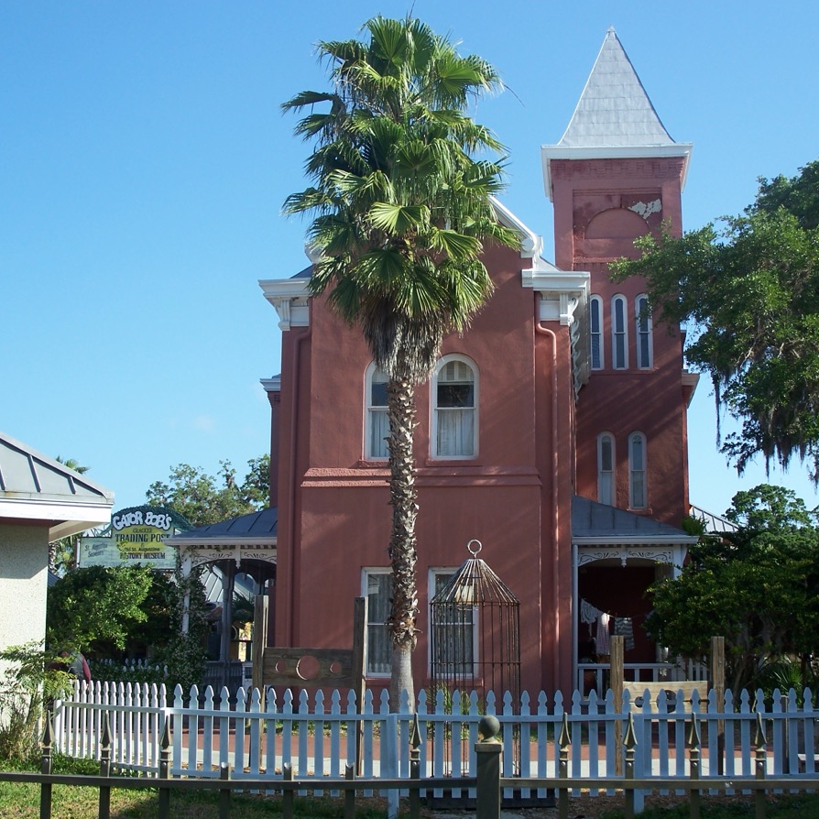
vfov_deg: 33.4
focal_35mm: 51
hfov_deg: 33.4
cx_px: 447
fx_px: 1365
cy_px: 410
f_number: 3.2
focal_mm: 9.1
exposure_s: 1/400
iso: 64
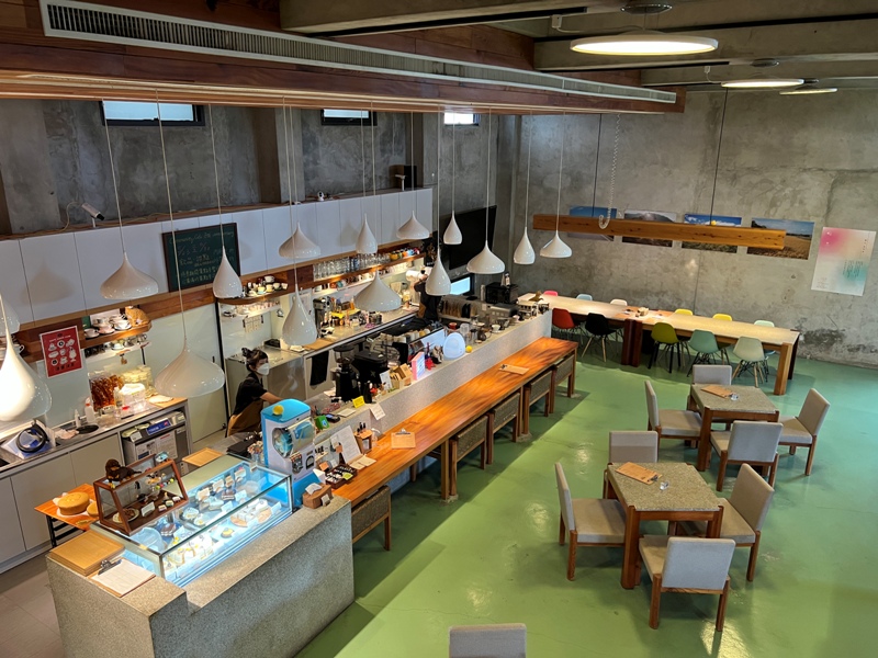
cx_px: 439
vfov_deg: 53.1
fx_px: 659
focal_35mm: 26
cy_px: 329
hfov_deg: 67.3
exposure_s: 1/60
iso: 200
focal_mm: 5.7
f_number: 1.5
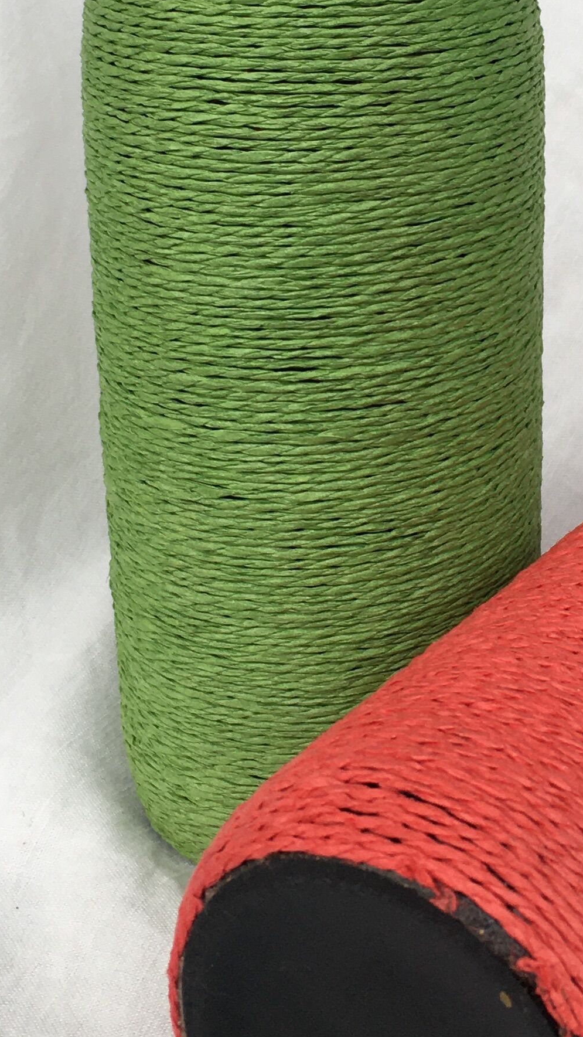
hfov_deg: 16.7
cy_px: 271
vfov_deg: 28.9
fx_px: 1979
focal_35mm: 72
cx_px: 443
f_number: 2.2
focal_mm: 4.15
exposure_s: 1/100
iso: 32
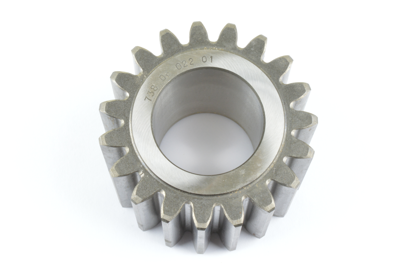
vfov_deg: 16.5
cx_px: 208
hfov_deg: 24.6
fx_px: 952
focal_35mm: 82
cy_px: 138
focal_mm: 55
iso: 400
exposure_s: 1/2.5
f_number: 36
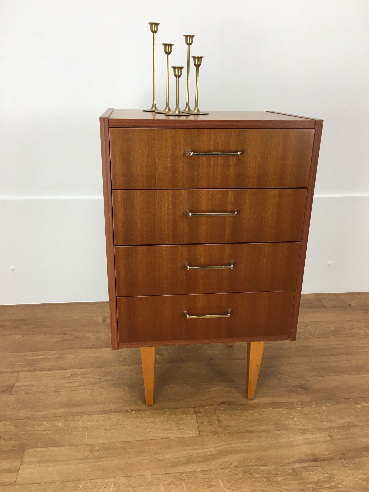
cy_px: 246
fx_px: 412
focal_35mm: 29
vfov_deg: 61.7
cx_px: 184
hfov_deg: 48.2
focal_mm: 4.15
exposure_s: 1/33
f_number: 2.2
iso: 40
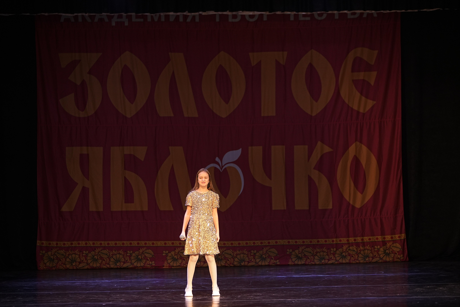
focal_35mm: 115
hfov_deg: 17.8
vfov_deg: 11.9
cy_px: 154
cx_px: 230
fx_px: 1469
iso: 1250
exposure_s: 1/400
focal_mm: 115
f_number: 2.8
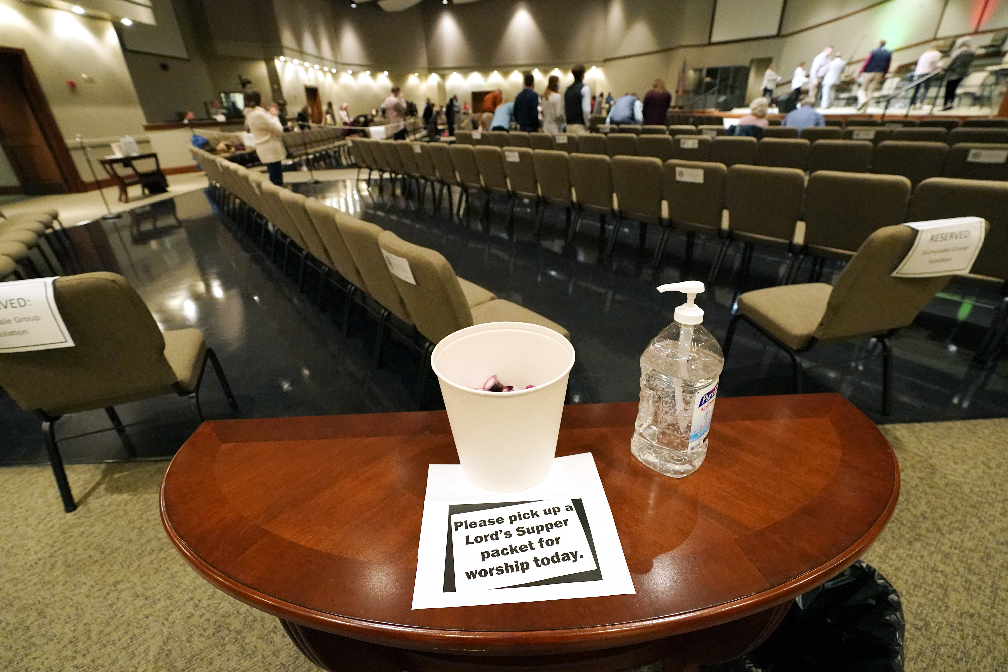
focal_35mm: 16
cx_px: 504
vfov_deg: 73.7
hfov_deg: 96.7
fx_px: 448
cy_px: 336
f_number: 4.5
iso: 8000
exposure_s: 1/200
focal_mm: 16
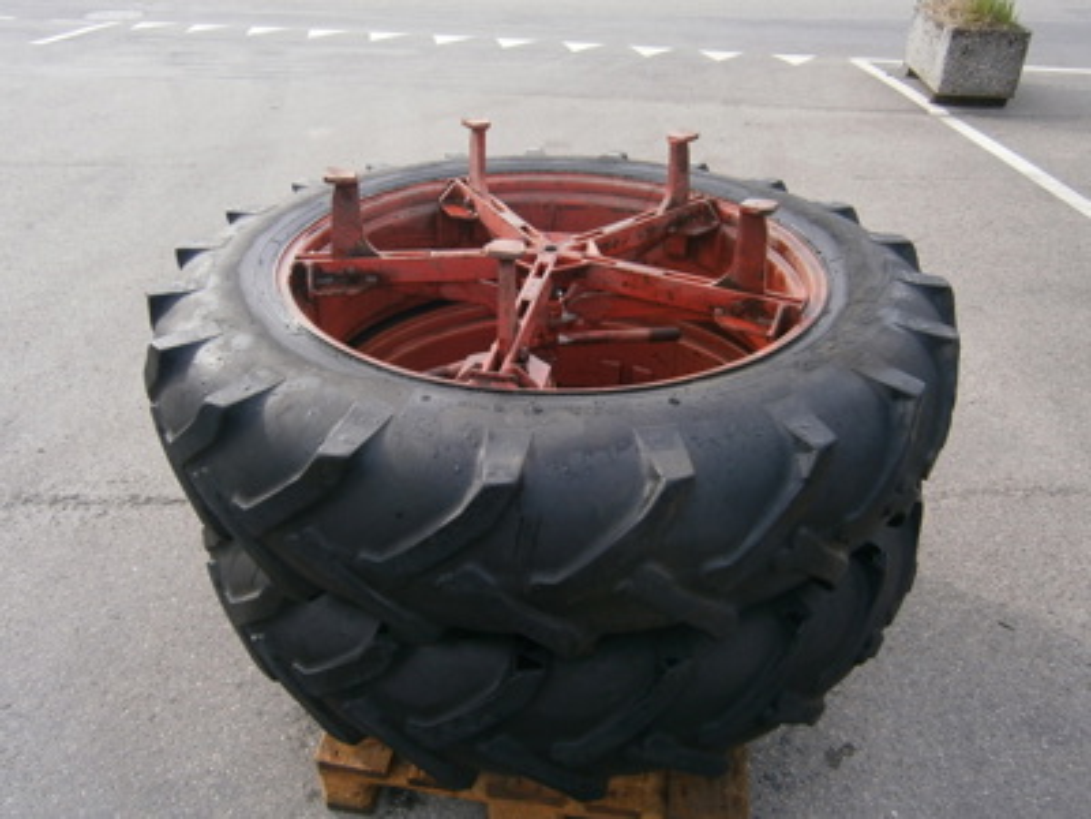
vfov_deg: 53.1
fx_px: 819
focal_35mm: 26
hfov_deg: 67.3
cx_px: 546
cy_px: 410
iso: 80
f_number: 2.8
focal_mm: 4.7
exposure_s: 1/320
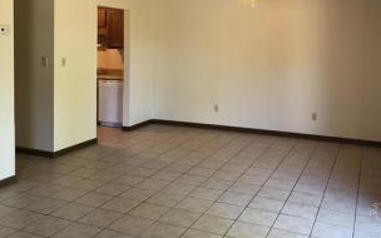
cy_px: 55
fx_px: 405
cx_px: 189
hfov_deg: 50.4
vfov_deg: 32.1
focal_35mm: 39
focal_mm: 3.99
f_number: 1.8
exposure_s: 1/17
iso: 40
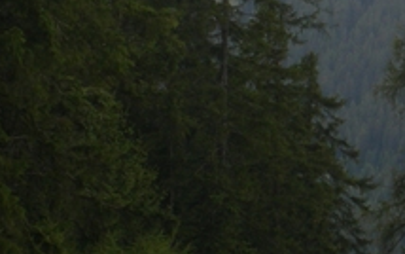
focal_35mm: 374
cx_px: 515
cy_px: -154
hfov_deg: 5.6
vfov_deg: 3.5
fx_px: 4130
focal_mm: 26.3
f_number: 5.2
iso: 64
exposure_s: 1/129
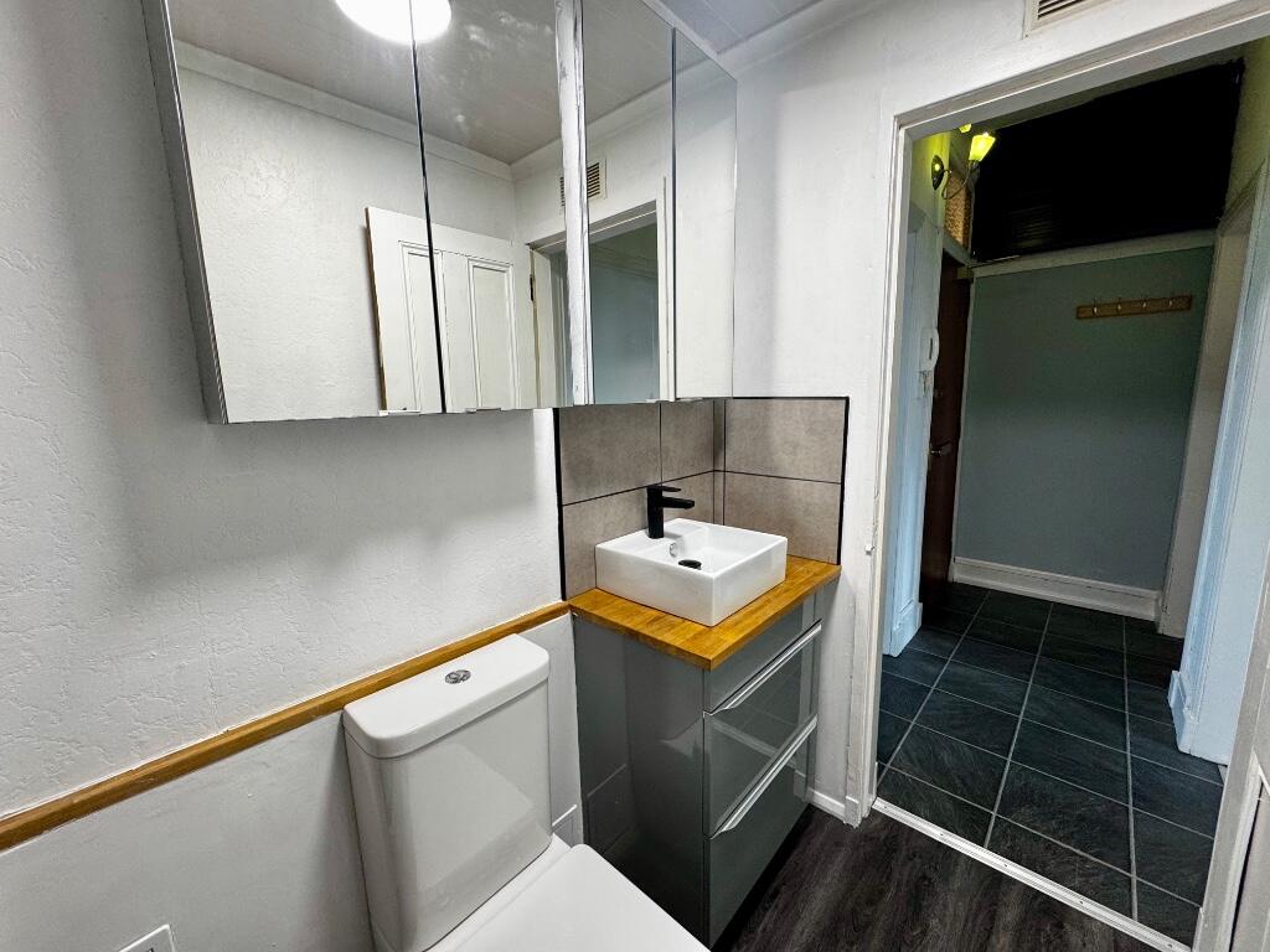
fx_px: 514
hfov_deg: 102.1
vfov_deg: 85.7
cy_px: 476
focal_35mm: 14
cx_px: 635
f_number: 2.2
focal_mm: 2.22
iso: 160
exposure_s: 1/100
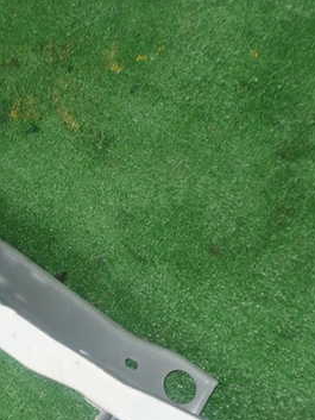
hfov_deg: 26.9
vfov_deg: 37.4
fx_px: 618
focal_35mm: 51
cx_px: -6
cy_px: 237
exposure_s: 1/30
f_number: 6.3
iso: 640
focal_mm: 5.4
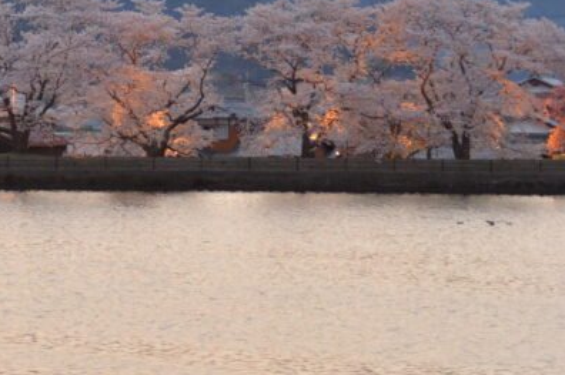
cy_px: 40
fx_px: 3323
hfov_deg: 9.7
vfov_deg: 6.5
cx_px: 110
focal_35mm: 212
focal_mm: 82
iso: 1250
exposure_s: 1/50
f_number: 5
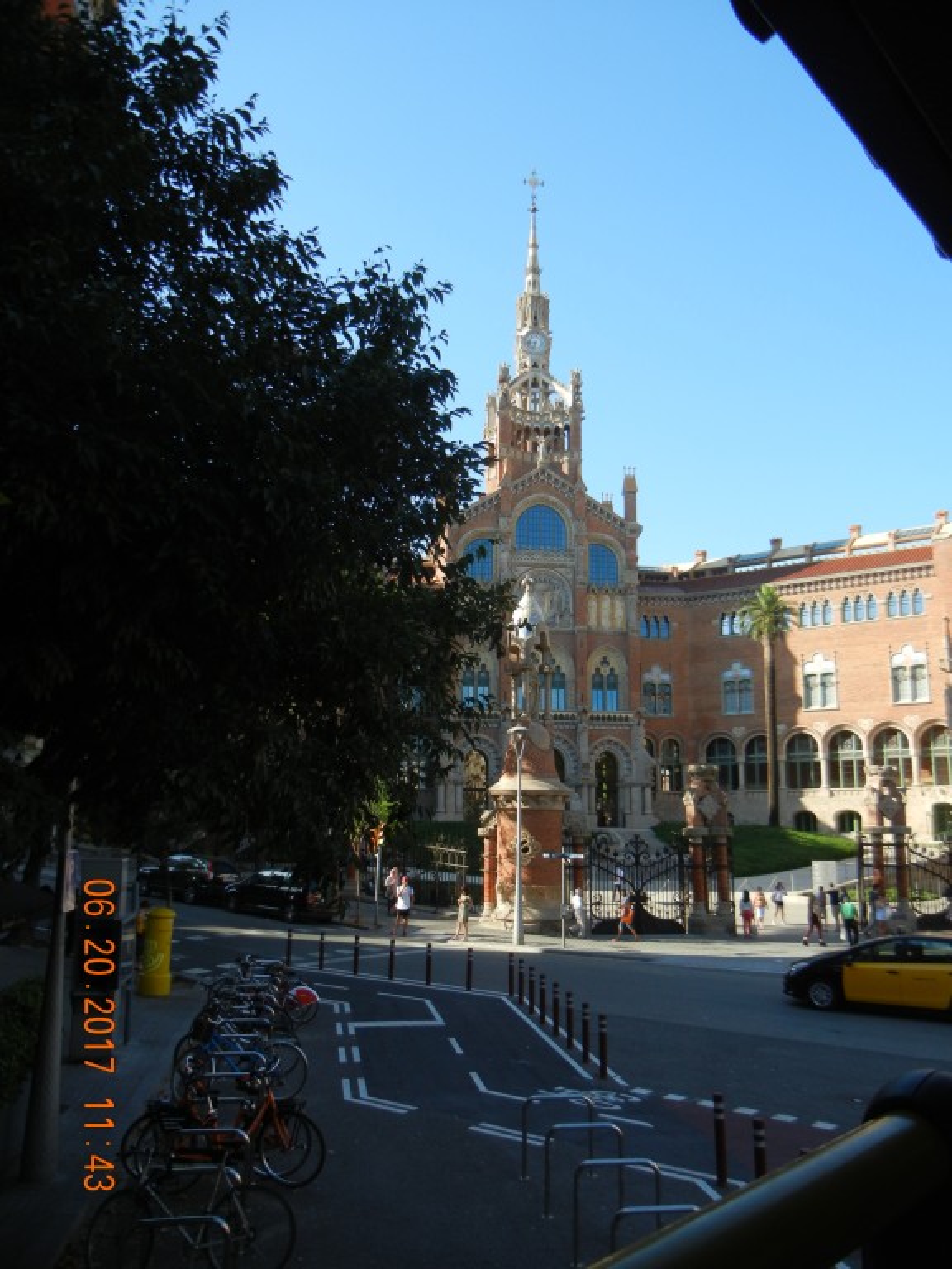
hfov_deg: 46.8
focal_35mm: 30
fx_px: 1100
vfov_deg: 60.0
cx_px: 476
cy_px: 634
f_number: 3.5
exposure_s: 1/604
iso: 160
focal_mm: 5.4
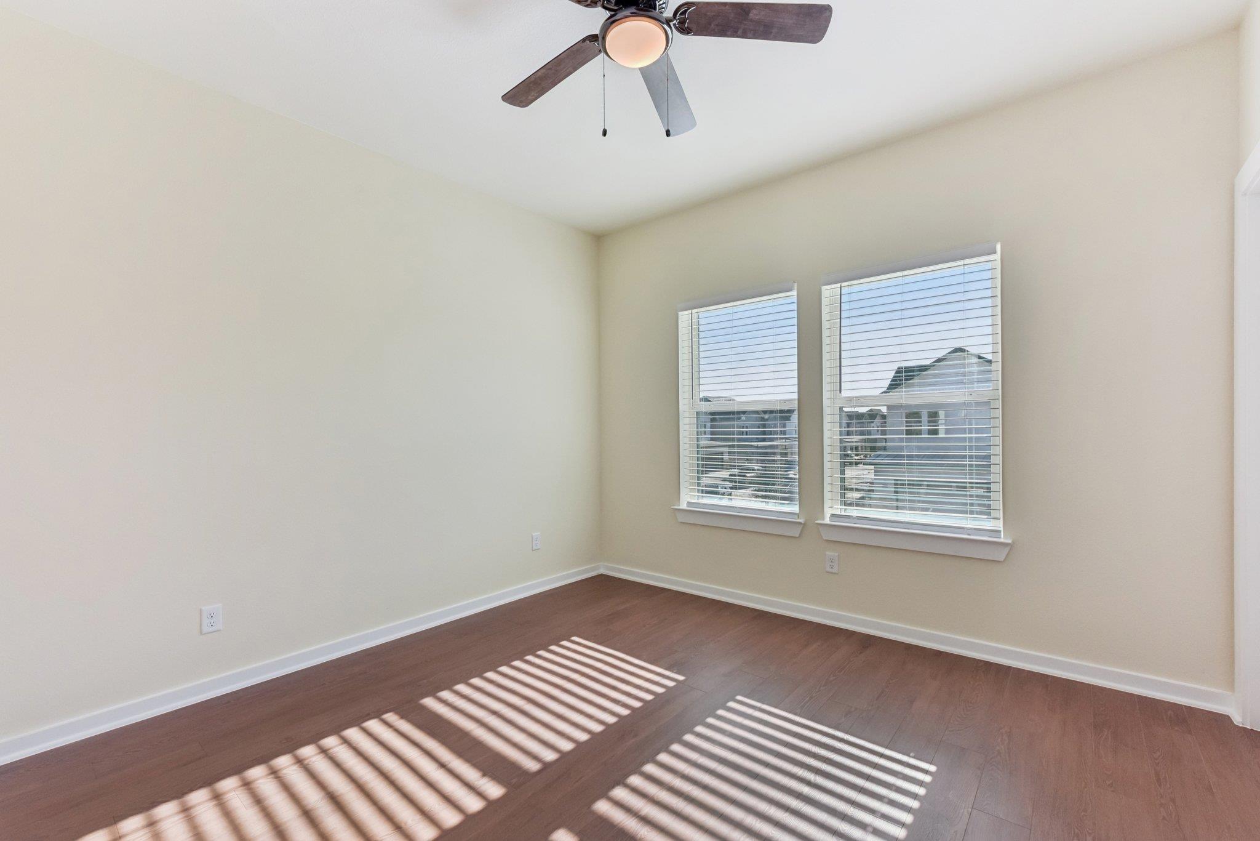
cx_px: 630
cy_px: 420
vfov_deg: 81.2
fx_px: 490
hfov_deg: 104.2
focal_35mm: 14
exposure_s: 1/400
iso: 400
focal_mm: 14
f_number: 8
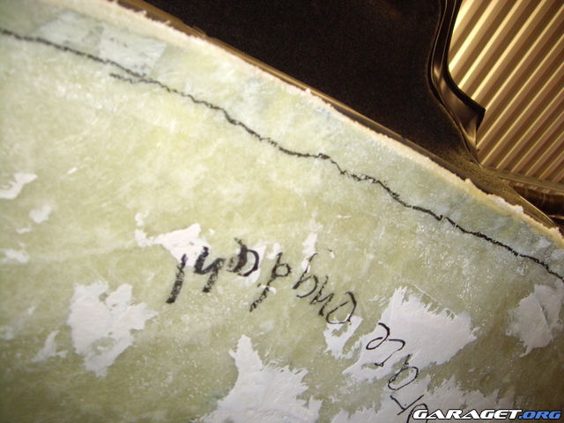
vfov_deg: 37.7
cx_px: 282
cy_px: 212
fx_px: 619
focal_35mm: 38
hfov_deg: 49.0
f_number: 2.7
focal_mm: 6.2
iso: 200
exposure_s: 1/40
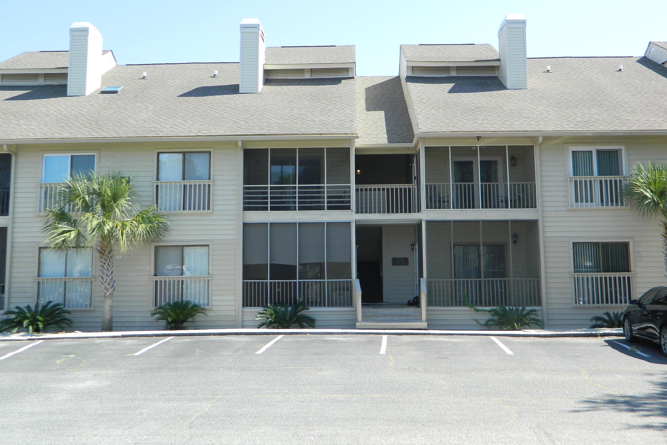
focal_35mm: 37
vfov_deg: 35.9
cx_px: 335
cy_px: 193
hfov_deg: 51.9
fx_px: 686
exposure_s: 1/400
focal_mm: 6.2
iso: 110
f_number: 3.3
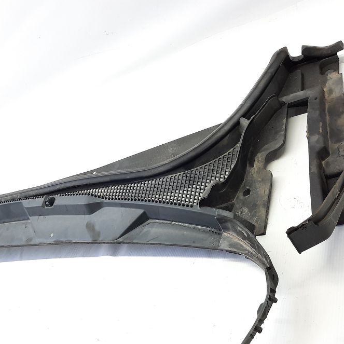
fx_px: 450
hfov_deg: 41.5
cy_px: 181
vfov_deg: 41.8
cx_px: 124
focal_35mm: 40
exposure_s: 1/50
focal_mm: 4.6
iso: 100
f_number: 2
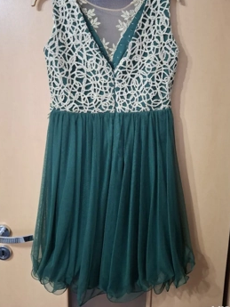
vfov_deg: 61.5
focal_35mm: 29
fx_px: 257
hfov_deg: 48.2
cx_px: 120
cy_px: 140
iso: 250
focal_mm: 4.69
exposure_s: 1/25
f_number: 1.8
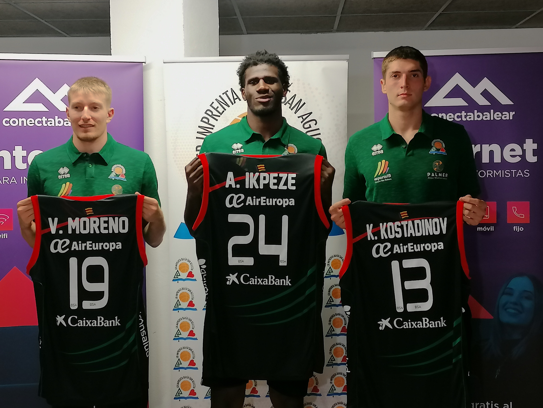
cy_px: 204
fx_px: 941
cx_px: 272
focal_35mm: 60
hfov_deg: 32.2
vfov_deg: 24.4
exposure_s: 1/50
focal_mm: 4.75
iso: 160
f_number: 1.8
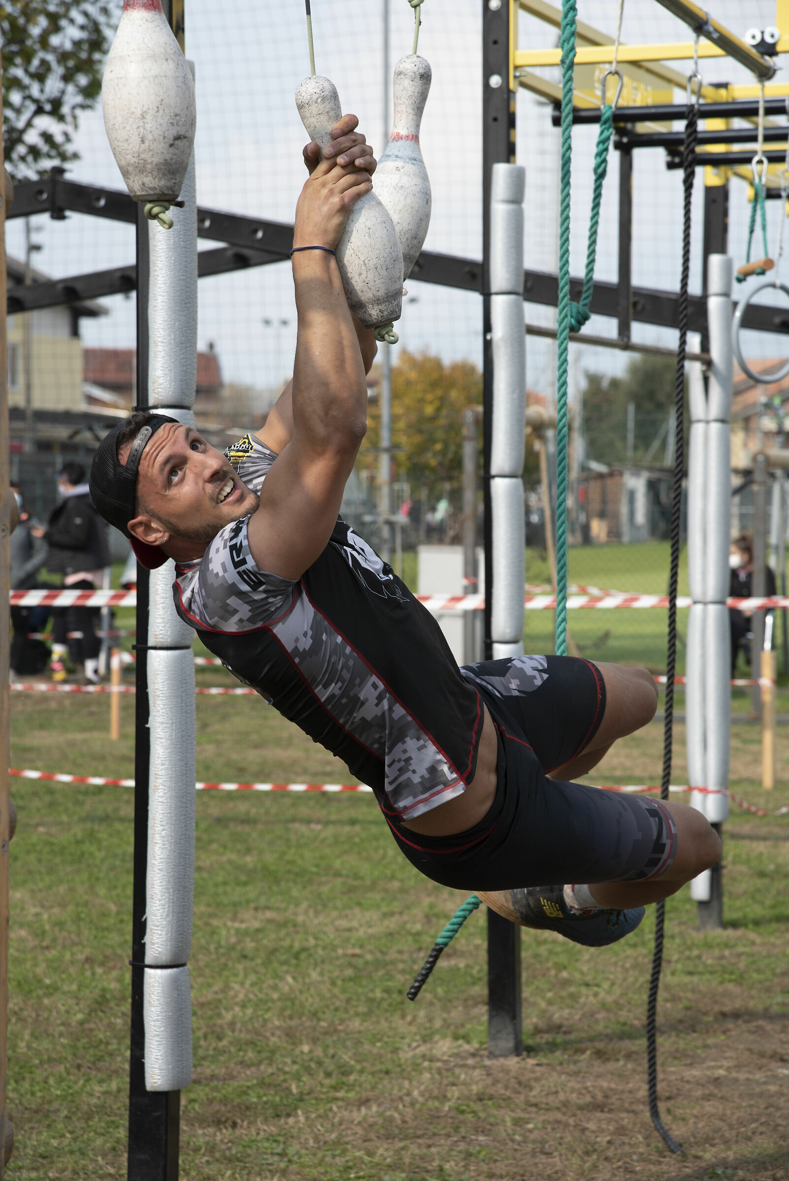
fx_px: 3613
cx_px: 394
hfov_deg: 12.5
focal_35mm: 110
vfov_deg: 18.6
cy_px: 590
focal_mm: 110
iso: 200
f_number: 8
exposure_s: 1/250
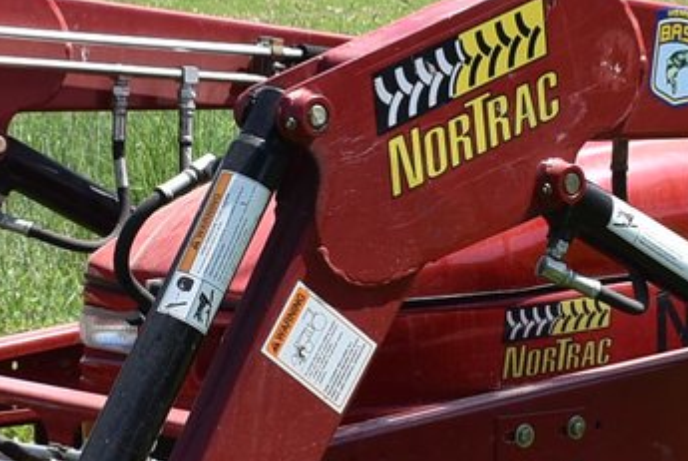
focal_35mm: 177
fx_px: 3387
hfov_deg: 11.6
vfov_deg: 7.8
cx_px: 443
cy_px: 444
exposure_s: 1/250
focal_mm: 24
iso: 140
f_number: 8
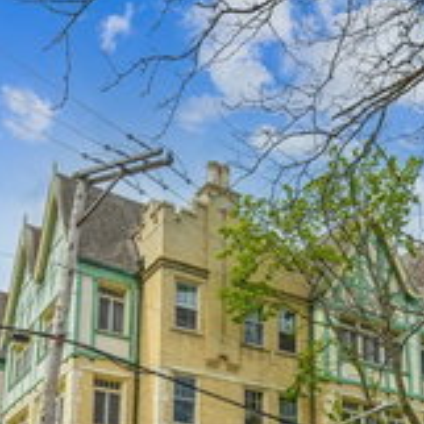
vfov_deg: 33.7
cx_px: 244
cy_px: 371
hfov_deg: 35.3
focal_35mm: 48
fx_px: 665
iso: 400
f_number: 8
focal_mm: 19
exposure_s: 1/1600
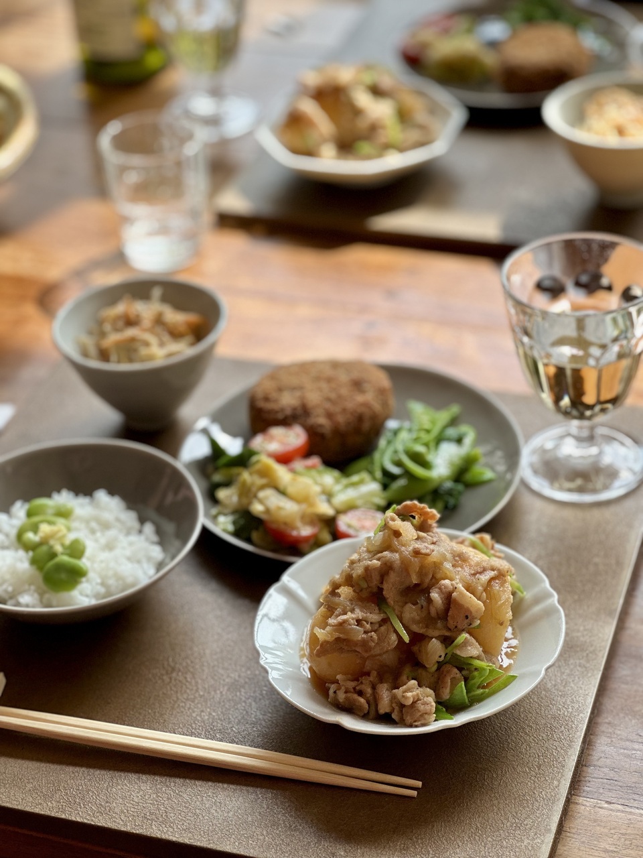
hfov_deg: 19.1
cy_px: 429
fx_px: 1907
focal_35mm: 77
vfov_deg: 25.3
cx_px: 322
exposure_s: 1/121
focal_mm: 9
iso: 32
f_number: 2.8
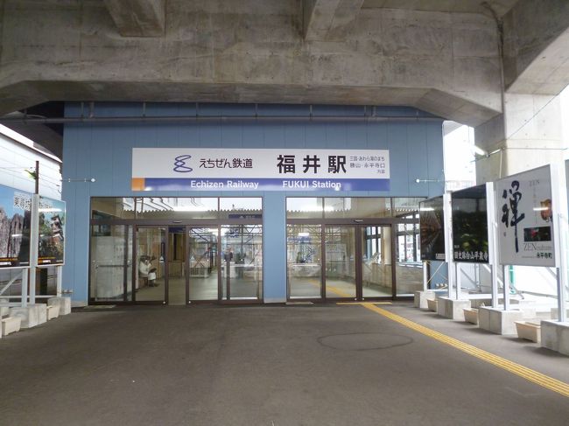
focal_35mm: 28
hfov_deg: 63.5
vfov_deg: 49.7
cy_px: 213
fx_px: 460
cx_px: 284
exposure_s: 1/60
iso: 200
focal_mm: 5
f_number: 2.7
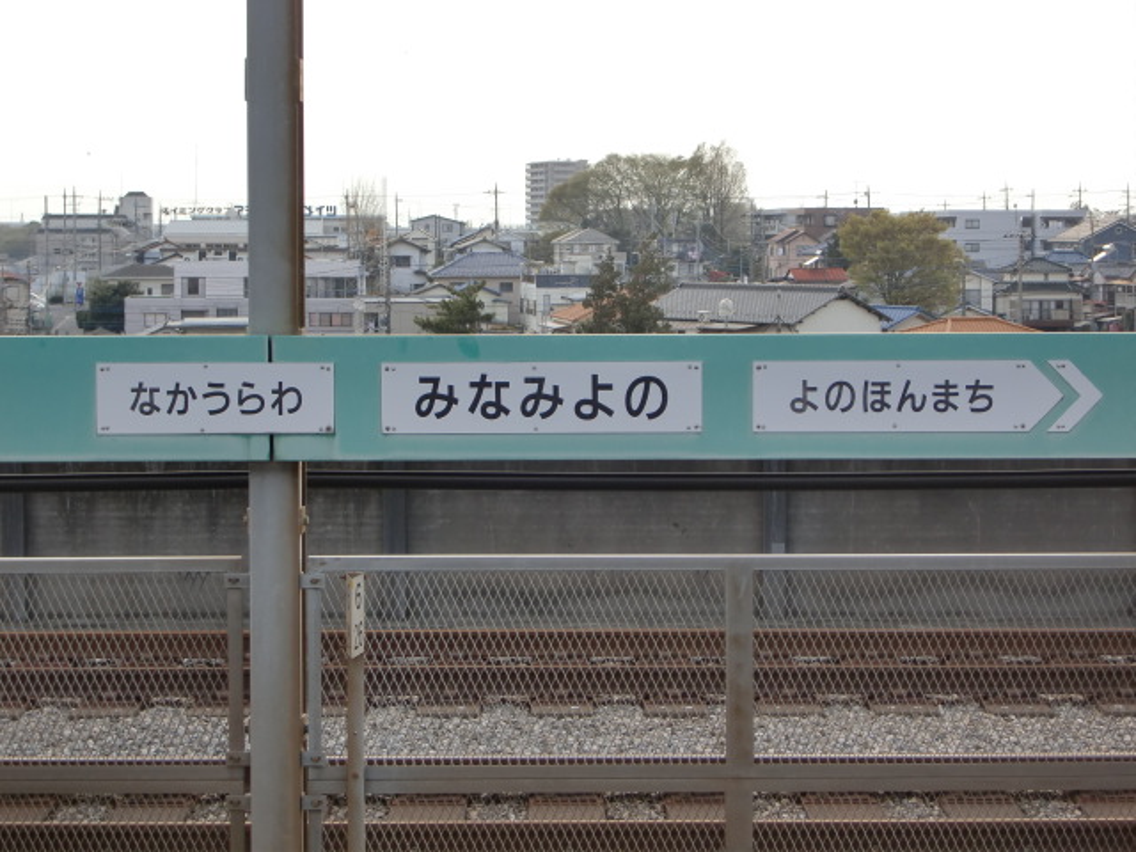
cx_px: 568
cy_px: 426
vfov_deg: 18.7
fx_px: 2593
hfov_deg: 24.7
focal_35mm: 79
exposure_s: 1/200
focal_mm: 13.9
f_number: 4.6
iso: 64
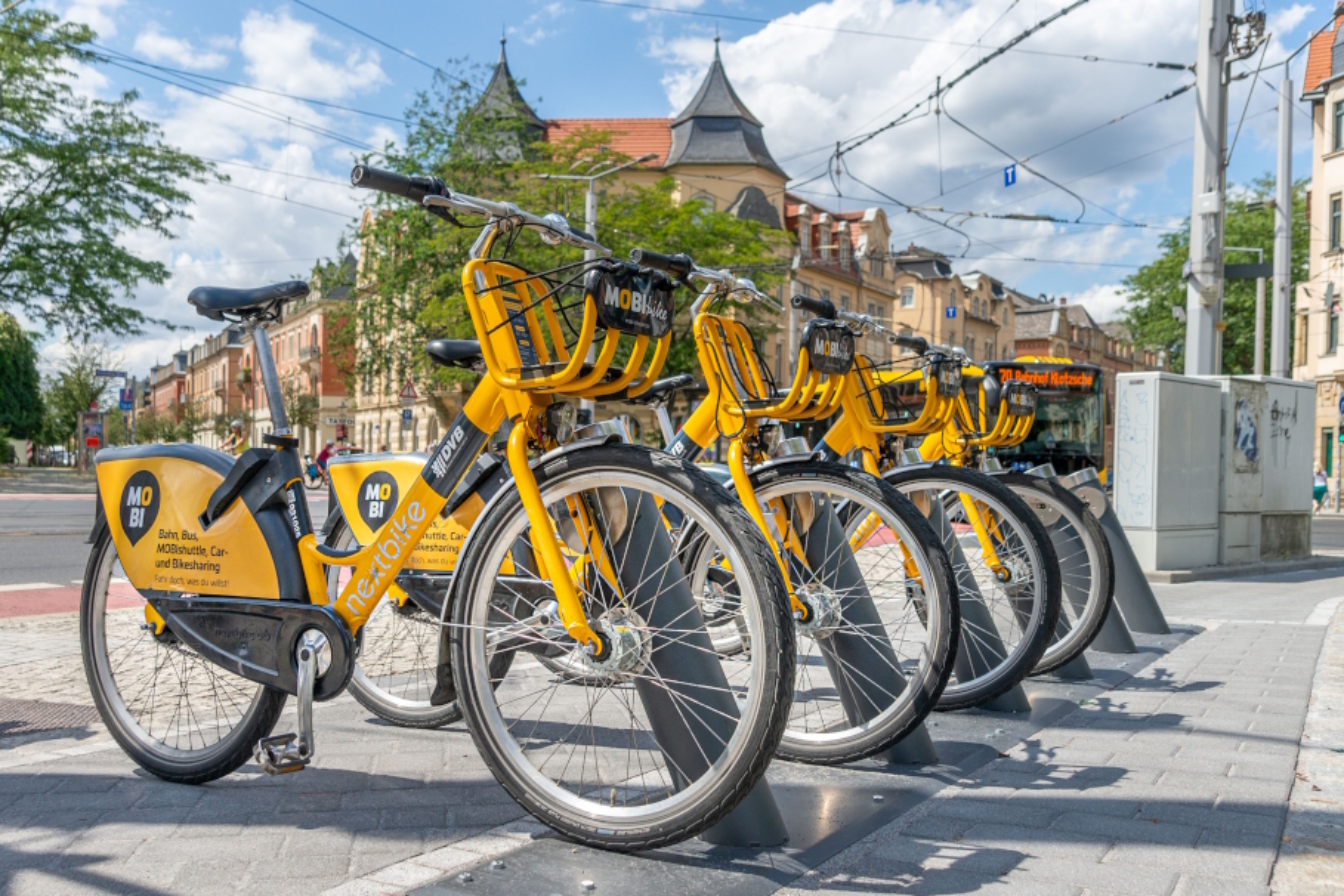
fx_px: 1232
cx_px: 617
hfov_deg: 57.1
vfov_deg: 39.9
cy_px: 490
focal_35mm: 33
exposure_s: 1/750
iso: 125
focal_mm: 20
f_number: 4.5
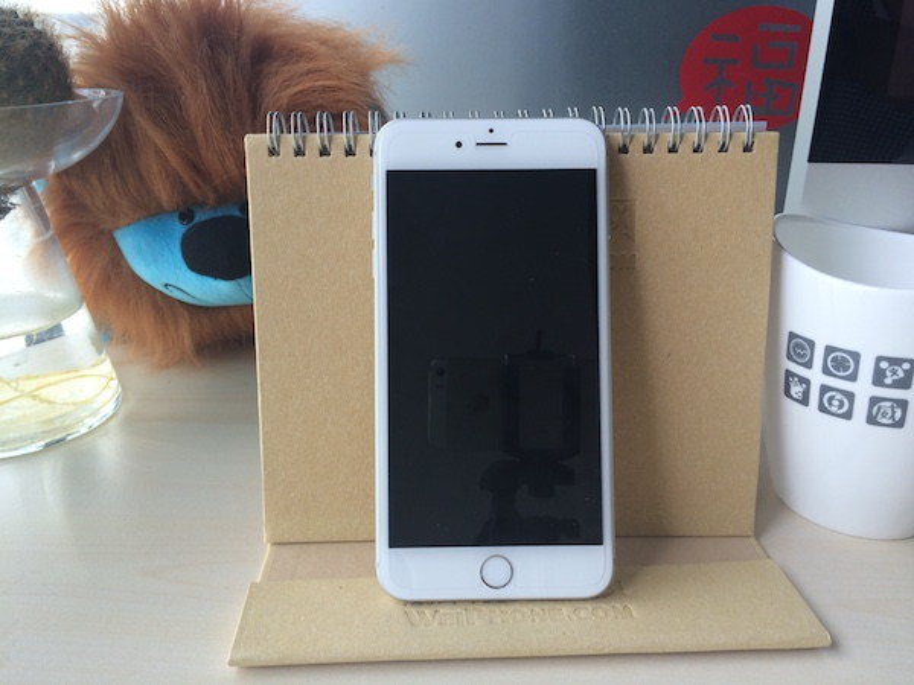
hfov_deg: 61.7
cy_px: 342
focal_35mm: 29
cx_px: 457
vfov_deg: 48.2
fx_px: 766
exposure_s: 1/175
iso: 32
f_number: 2.2
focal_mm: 4.15
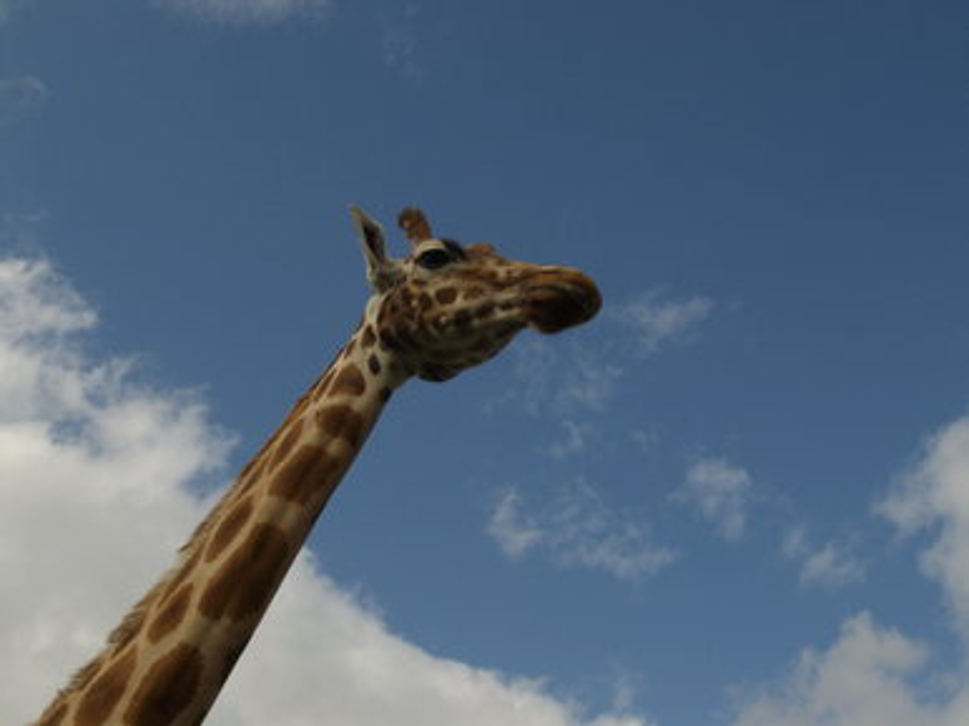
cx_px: 484
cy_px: 363
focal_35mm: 45
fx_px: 1259
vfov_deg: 32.1
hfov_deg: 42.1
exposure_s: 1/800
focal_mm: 7.4
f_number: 5.4
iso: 80
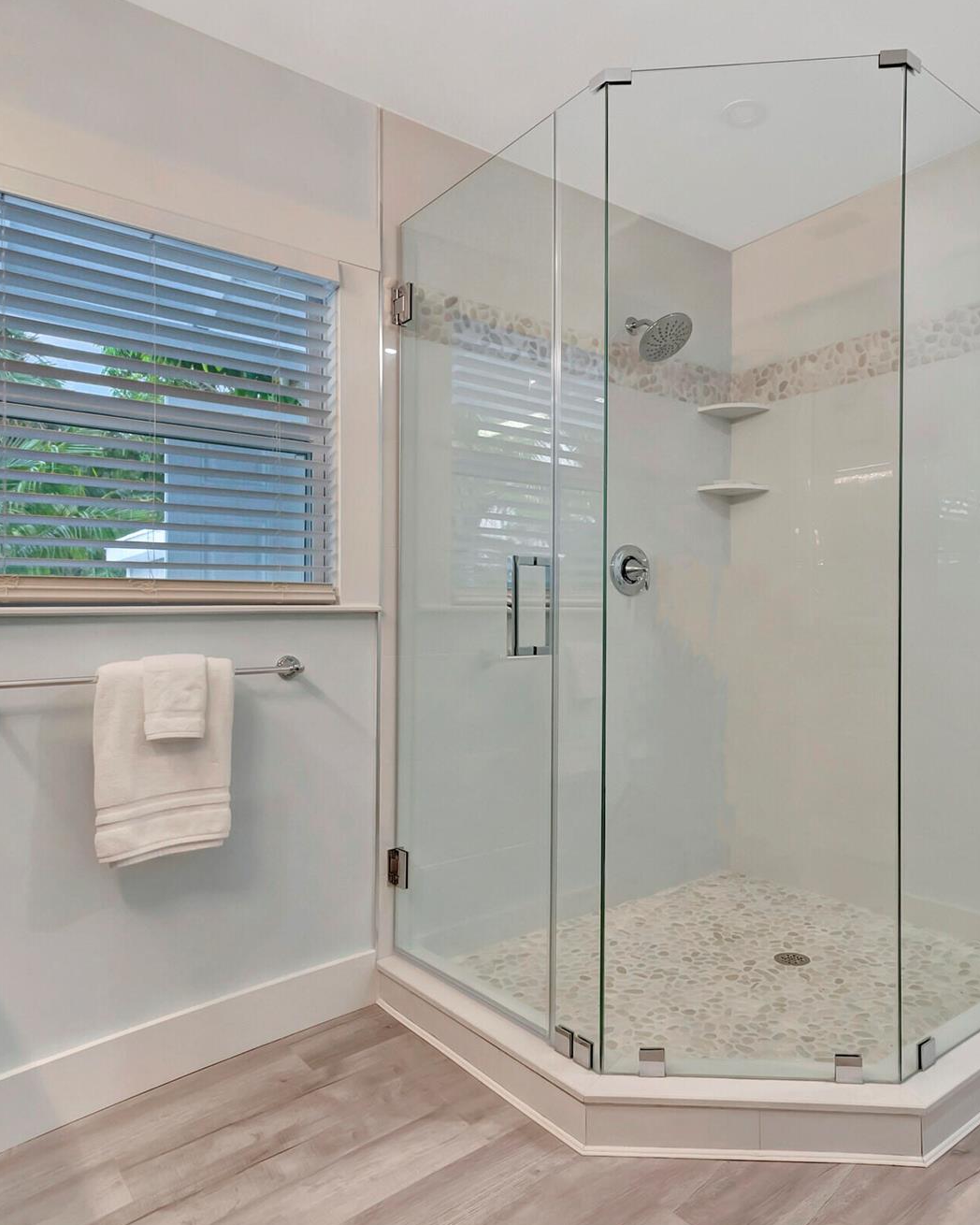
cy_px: 619
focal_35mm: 22
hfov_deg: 62.1
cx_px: 624
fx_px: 798
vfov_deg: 75.0
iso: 1250
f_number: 8
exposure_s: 1/15
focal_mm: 10
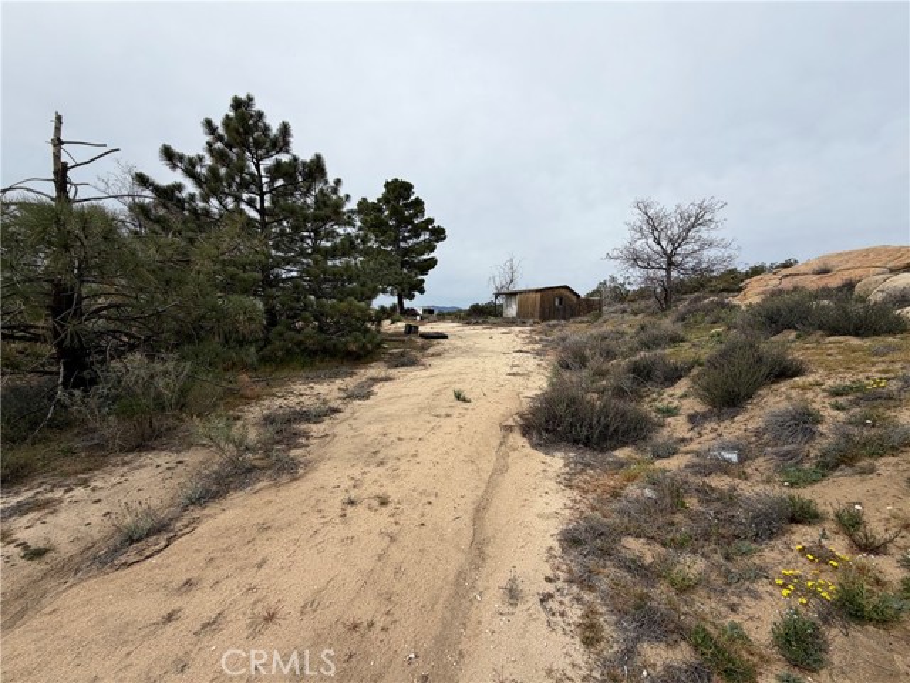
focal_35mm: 14
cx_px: 455
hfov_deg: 102.1
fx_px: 368
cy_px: 342
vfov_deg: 85.7
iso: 20
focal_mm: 2.22
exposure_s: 1/985
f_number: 2.2
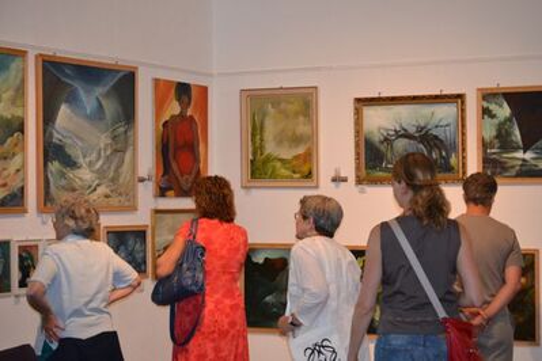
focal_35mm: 82
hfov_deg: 24.6
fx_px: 1242
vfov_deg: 16.6
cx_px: 271
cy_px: 180
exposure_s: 1/60
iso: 1400
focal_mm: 55
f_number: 4
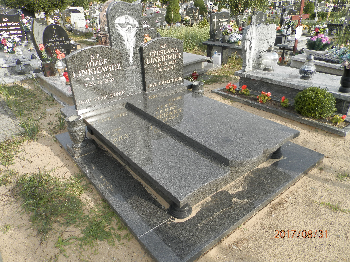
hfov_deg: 69.4
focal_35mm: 25
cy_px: 131
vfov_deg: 54.9
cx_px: 175
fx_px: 253
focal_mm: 4.5
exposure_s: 1/500
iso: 80
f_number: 3.1
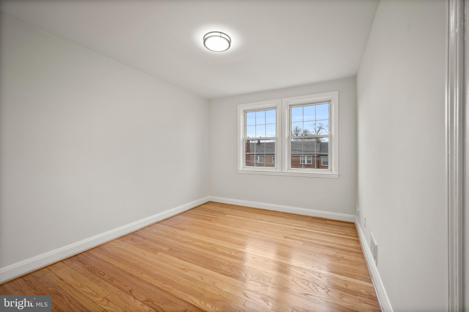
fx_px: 182
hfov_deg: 104.3
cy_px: 156
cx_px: 234
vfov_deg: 81.2
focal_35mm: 14
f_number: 8
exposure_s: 1/3
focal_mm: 14
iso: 200
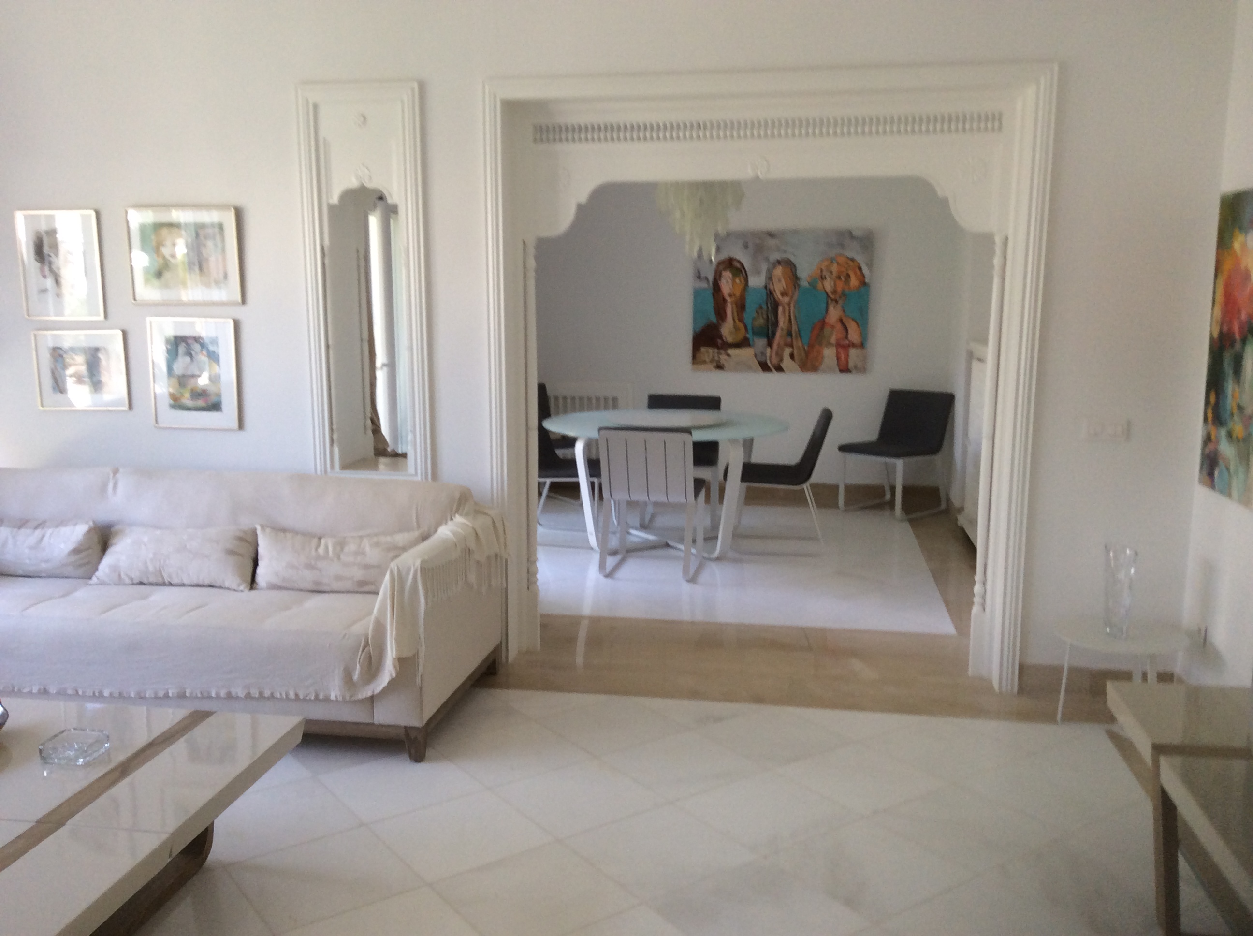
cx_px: 626
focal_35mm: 33
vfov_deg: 42.8
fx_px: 1193
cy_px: 468
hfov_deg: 55.4
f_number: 2.4
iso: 50
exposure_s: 1/24
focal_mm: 3.3
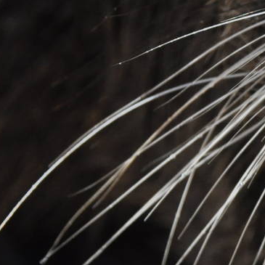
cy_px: 2
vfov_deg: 2.0
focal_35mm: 865
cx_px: 490
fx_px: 7491
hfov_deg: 2.0
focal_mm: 155
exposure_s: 1/1250
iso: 1000
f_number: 9
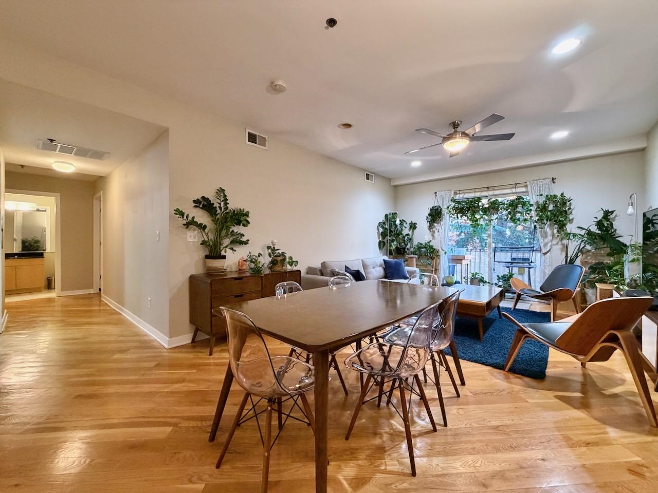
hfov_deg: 102.1
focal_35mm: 14
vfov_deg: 85.7
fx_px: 266
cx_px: 329
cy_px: 246
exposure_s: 1/60
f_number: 2.2
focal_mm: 2.22
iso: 400
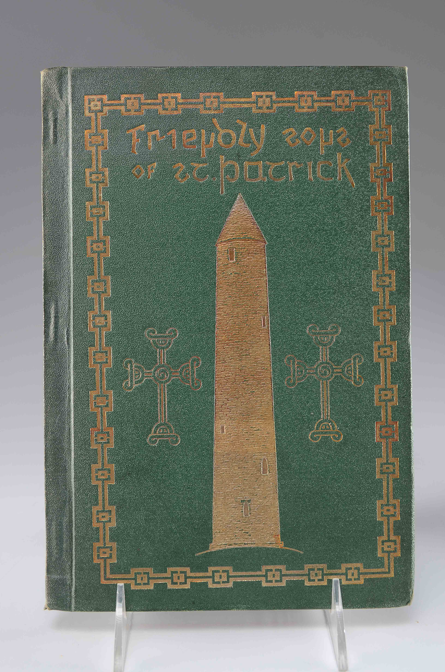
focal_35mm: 48
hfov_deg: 28.0
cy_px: 336
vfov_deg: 41.2
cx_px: 222
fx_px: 894
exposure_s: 1/80
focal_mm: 32
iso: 100
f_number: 9
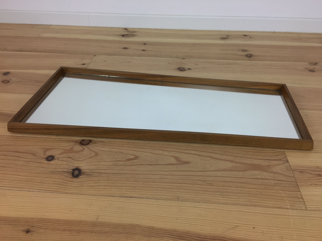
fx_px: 270
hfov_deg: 61.7
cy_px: 120
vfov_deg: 48.2
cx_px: 161
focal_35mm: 29
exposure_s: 1/33
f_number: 2.2
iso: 25
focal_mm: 4.15
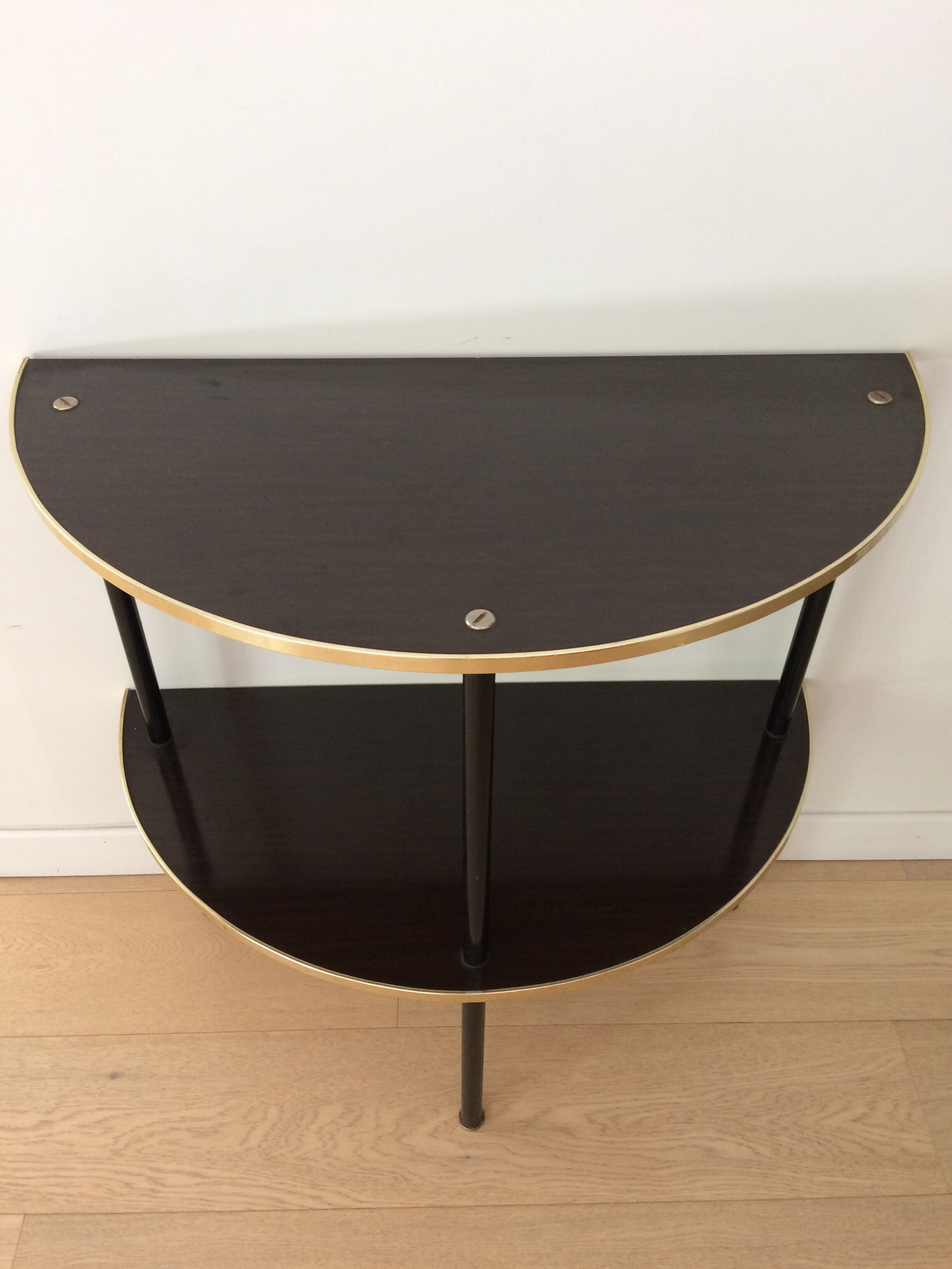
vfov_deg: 61.7
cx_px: 476
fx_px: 1063
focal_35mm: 29
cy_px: 634
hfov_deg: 48.2
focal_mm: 4.15
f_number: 2.2
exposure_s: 1/33
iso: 160
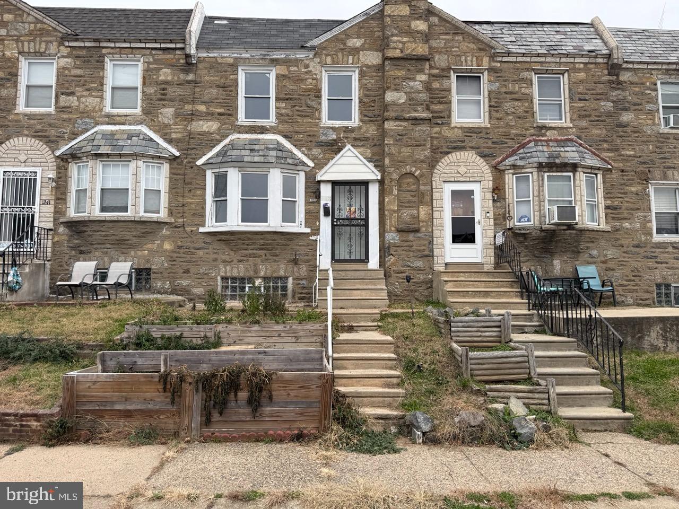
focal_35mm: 24
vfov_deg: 56.8
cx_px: 340
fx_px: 471
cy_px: 254
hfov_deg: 71.6
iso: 64
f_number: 1.78
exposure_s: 1/234
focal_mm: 6.76
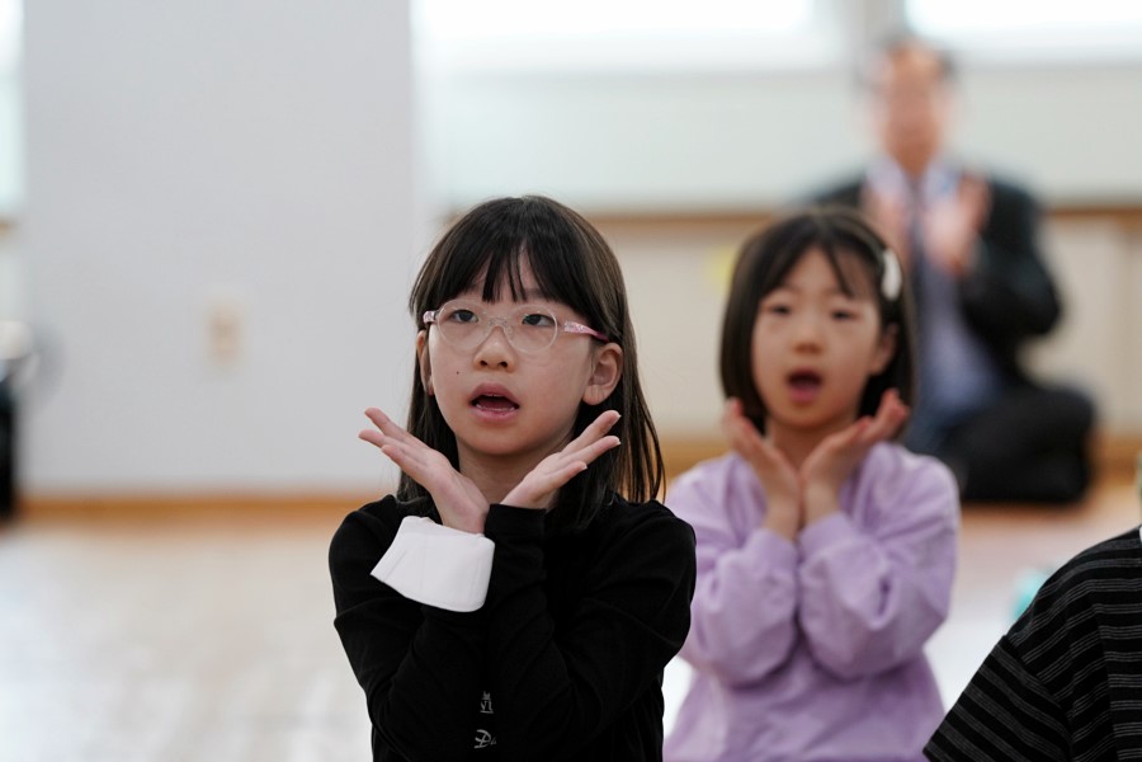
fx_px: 6344
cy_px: 381
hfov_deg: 10.3
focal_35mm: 200
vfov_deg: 6.9
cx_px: 571
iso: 1600
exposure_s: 1/250
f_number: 4
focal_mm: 200
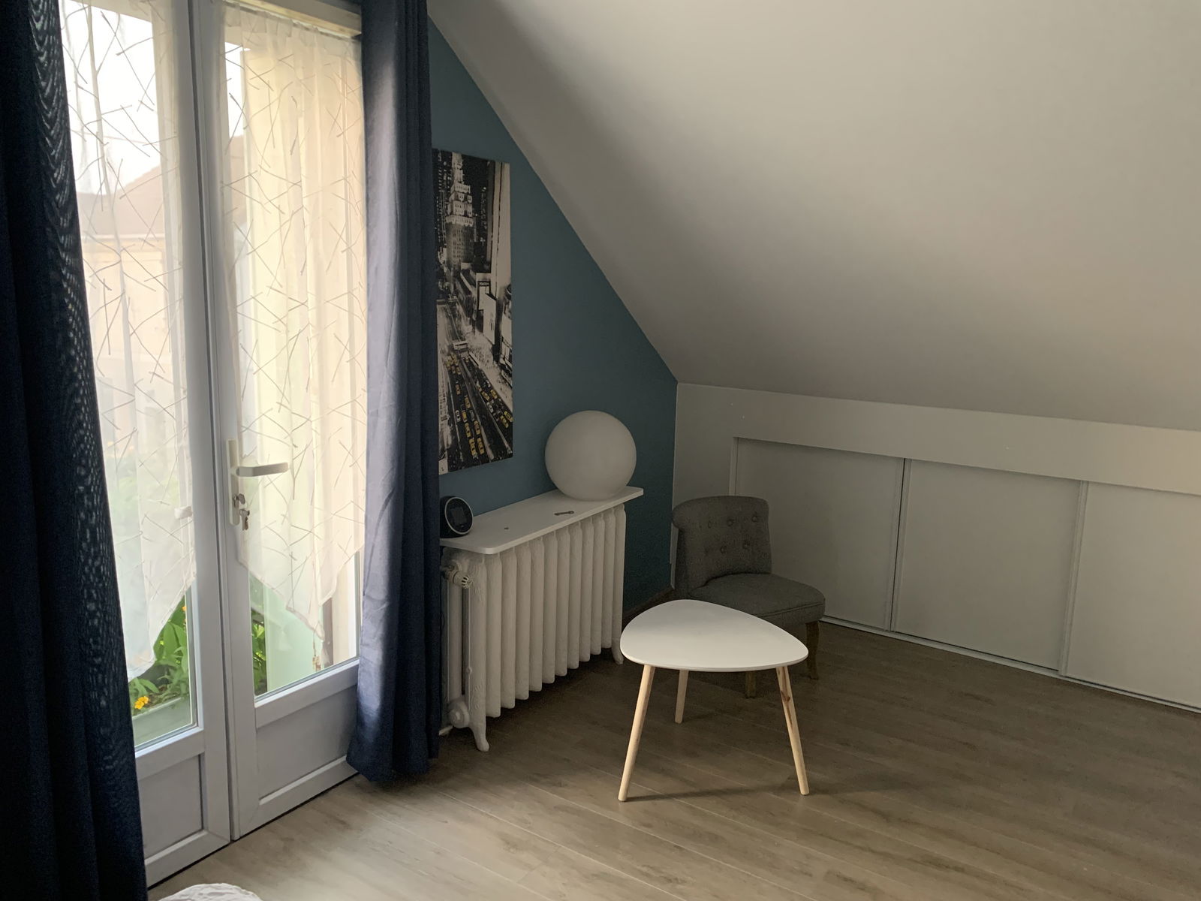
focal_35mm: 26
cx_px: 600
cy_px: 450
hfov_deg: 67.3
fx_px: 902
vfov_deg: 53.1
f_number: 1.8
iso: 320
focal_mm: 4.25
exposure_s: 1/60
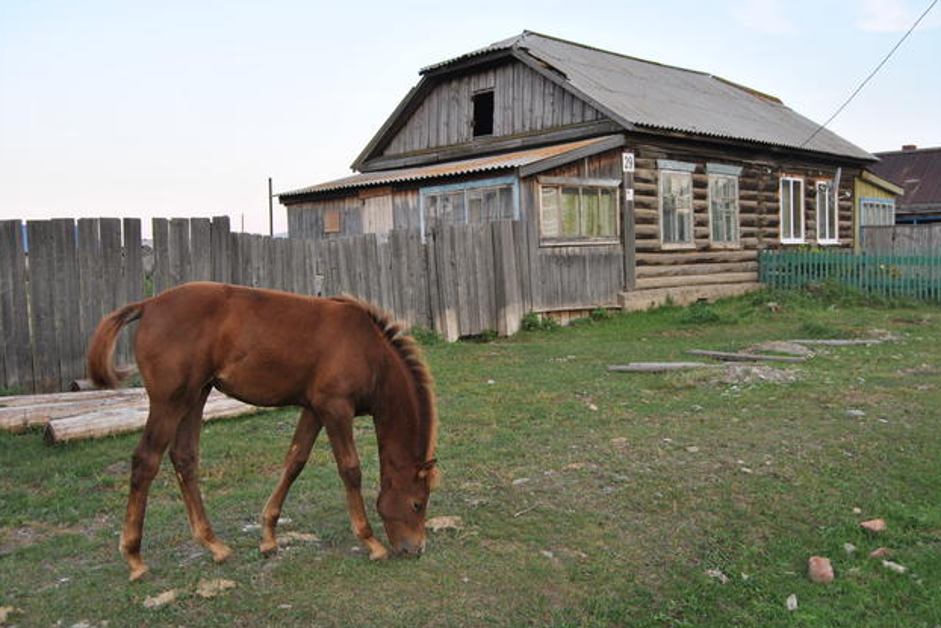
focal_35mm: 36
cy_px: 315
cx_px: 466
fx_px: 928
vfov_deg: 37.4
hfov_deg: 53.7
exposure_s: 1/100
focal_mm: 23
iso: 200
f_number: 5
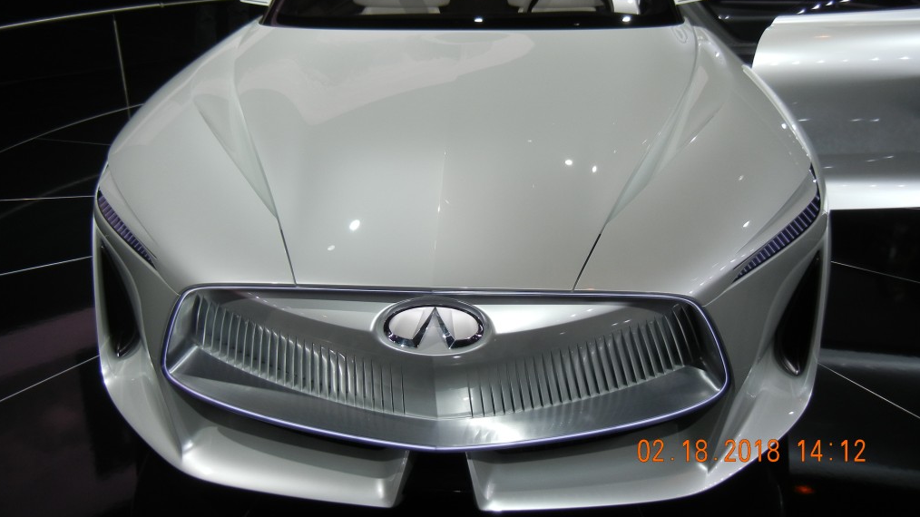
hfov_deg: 59.5
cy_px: 175
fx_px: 805
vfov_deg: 35.3
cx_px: 458
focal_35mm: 33
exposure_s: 1/250
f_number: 3.5
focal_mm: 5.4
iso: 160
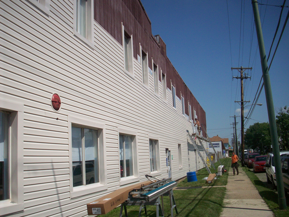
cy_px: 108
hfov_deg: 50.1
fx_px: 309
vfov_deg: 38.7
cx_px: 144
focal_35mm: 37
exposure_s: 1/753
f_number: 5.6
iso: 80
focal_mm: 6.2
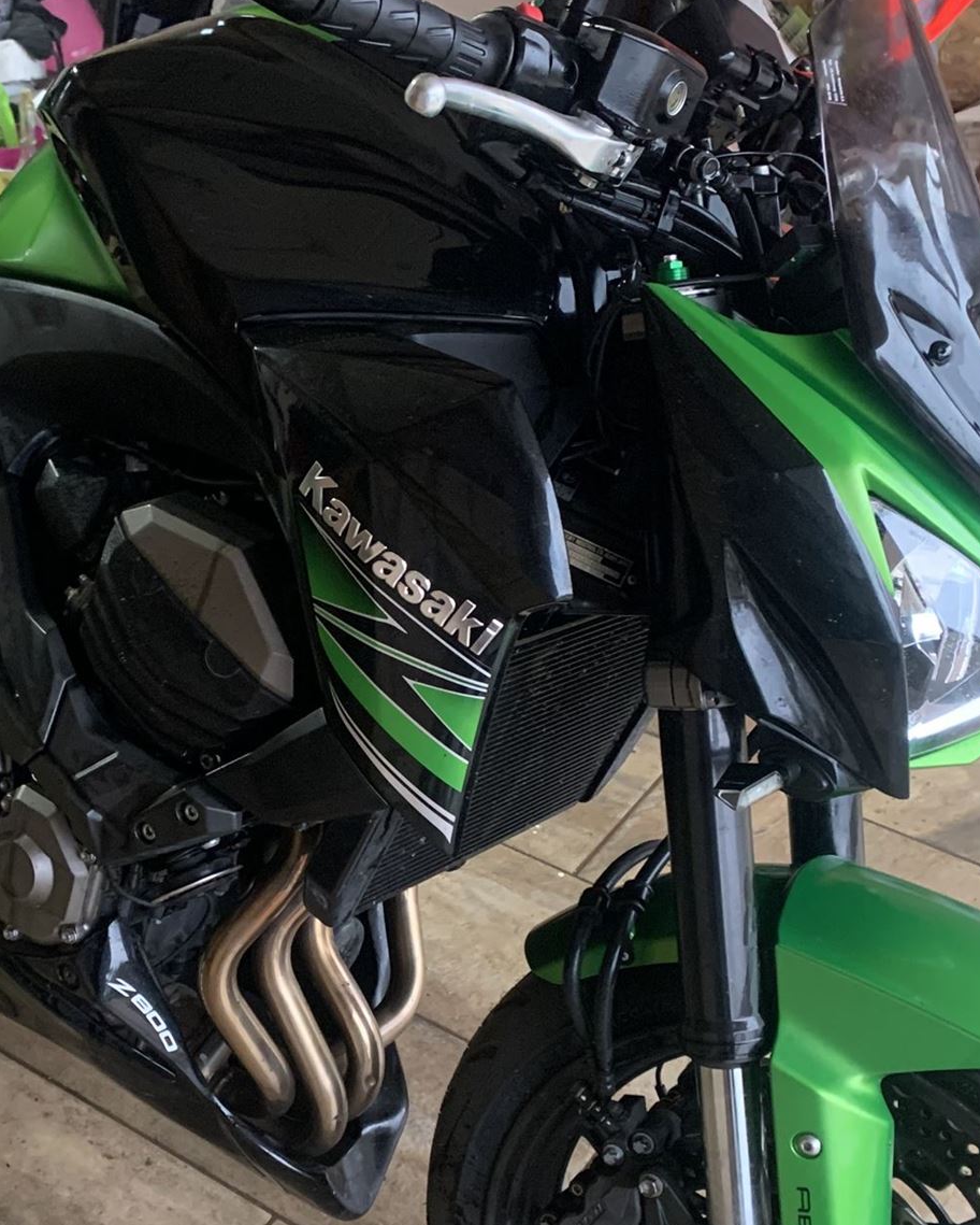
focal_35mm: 49
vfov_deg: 37.7
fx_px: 1776
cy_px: 795
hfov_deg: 30.2
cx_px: 217
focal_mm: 4.25
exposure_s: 1/40
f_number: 1.8
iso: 400
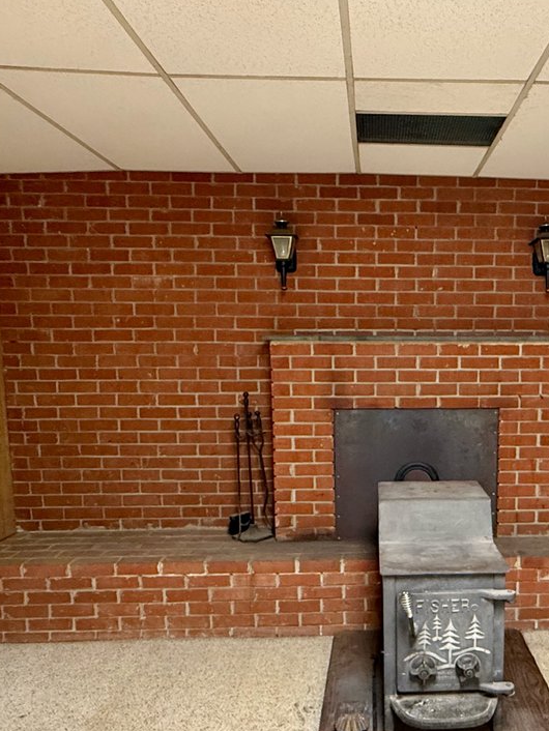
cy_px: 428
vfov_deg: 59.6
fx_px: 634
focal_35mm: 30
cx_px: 411
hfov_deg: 45.2
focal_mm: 2.22
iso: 500
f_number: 2.2
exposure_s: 1/41
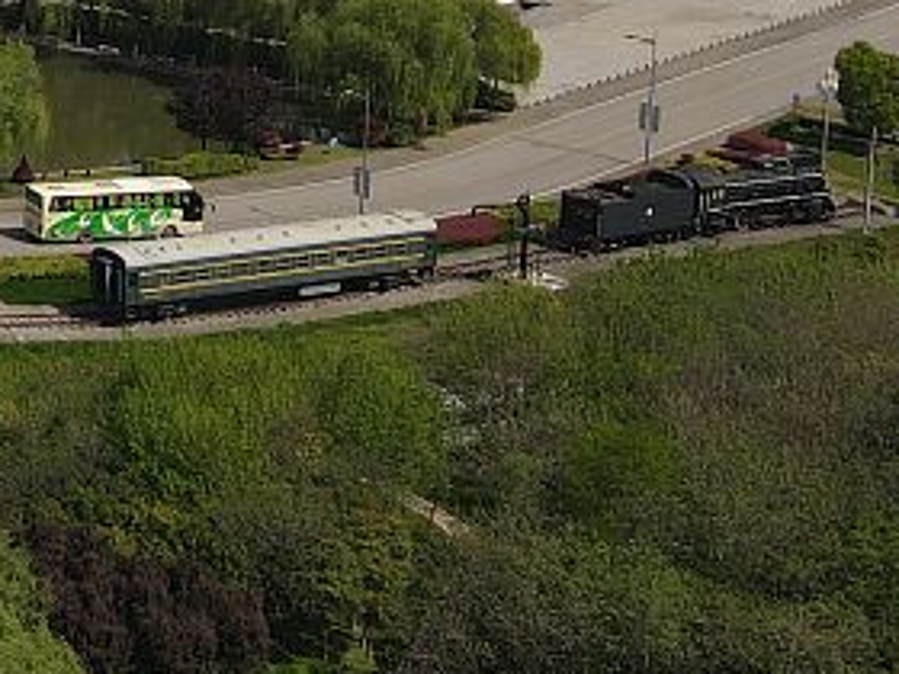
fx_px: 2675
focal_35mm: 103
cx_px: -883
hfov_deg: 15.4
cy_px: -276
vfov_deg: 13.7
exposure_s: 1/1000
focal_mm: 4.5
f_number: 2.8
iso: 100
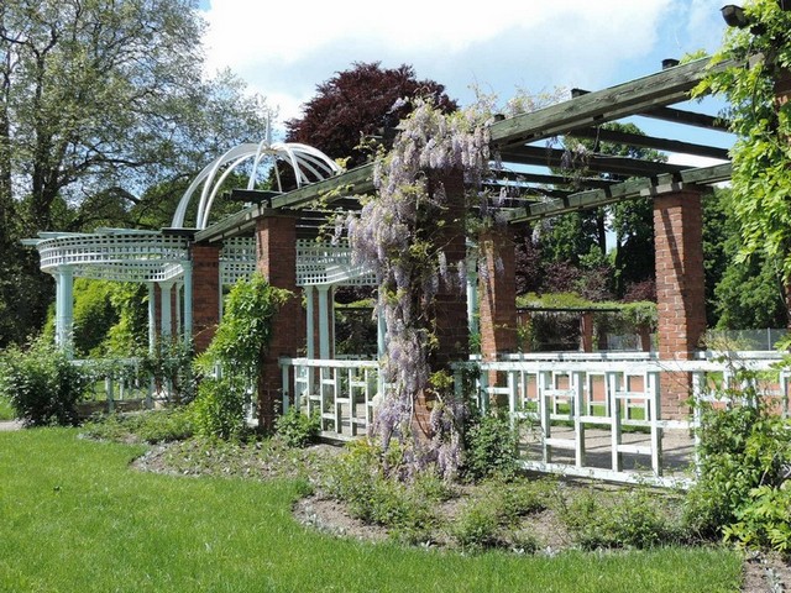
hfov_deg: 46.8
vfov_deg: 36.0
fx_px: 914
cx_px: 396
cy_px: 296
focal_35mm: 40
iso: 80
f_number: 3.3
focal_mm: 7.1
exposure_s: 1/500
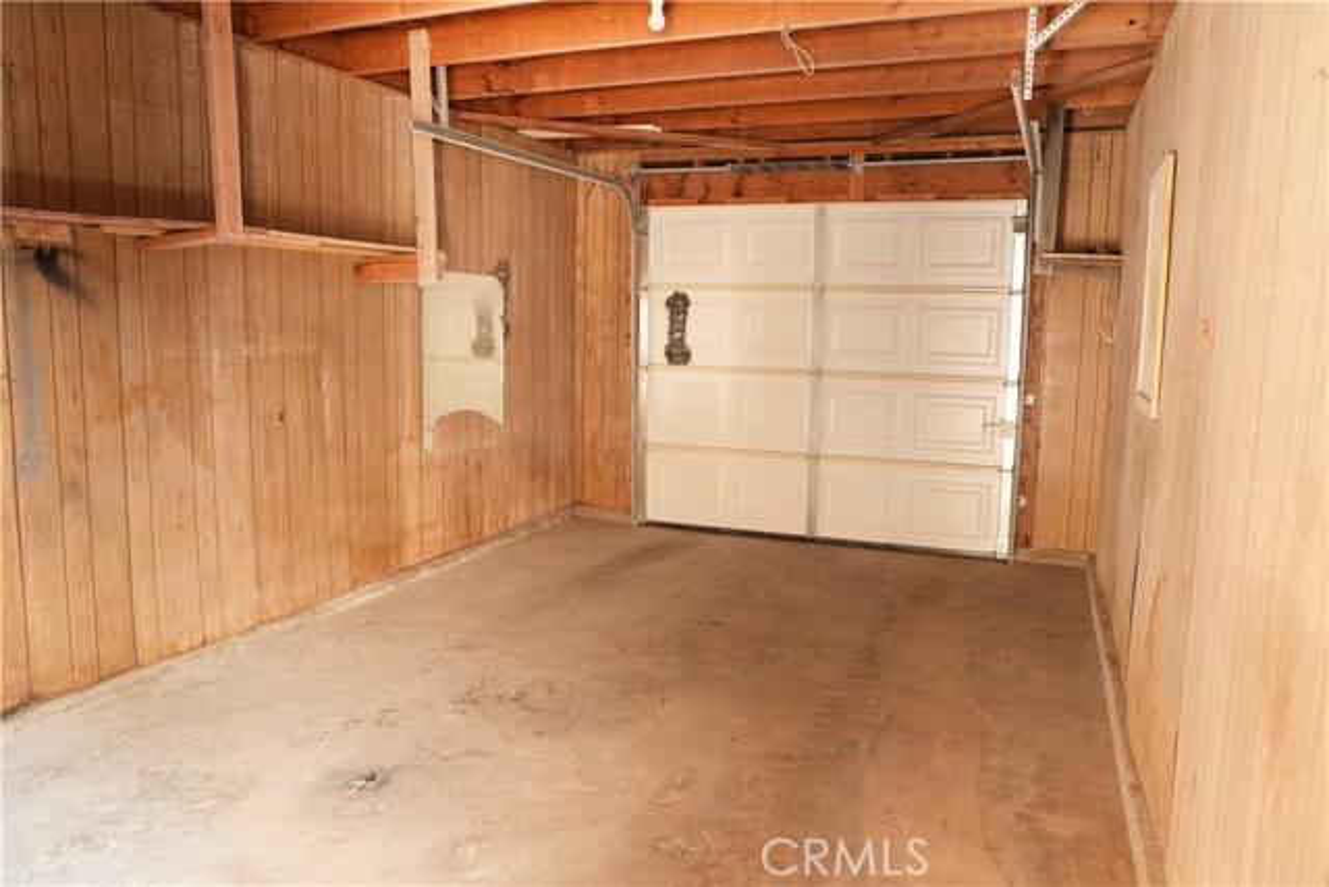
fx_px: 960
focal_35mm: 26
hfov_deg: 69.4
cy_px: 444
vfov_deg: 49.6
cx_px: 664
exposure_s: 1/4
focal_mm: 26
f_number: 5.6
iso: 800
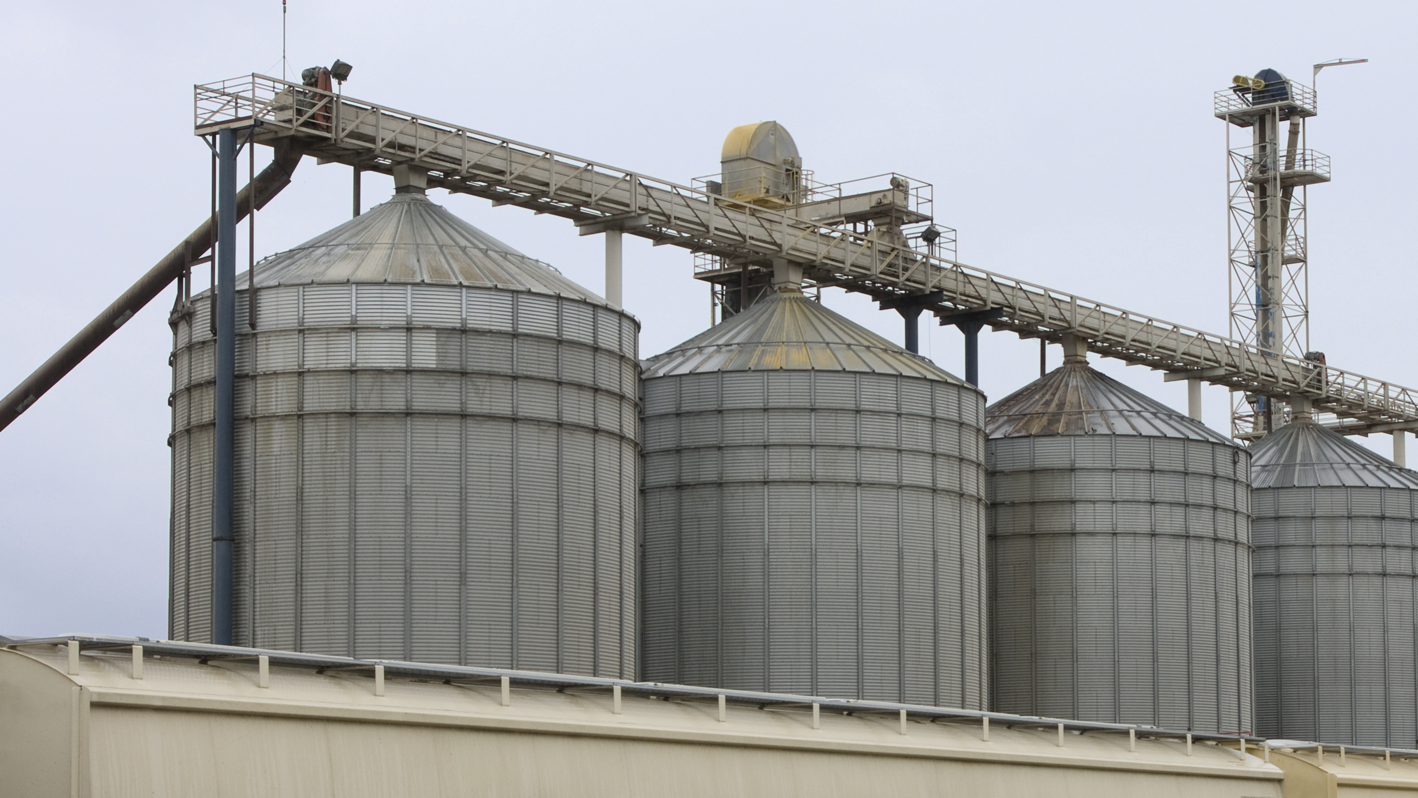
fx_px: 3151
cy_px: 615
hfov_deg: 25.2
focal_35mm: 84
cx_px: 938
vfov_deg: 14.4
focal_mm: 35
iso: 100
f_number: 7.1
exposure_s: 1/250
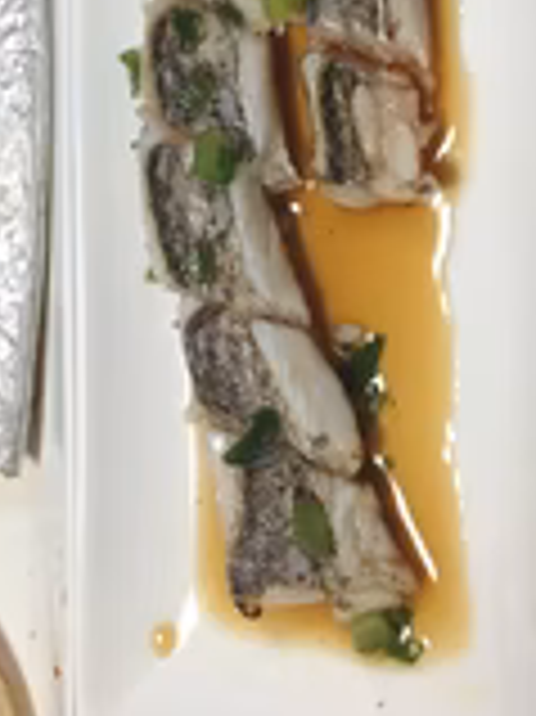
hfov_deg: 20.1
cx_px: 234
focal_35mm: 73
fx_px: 1509
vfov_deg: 26.0
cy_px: 108
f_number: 2.2
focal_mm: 4.15
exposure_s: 1/30
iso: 64
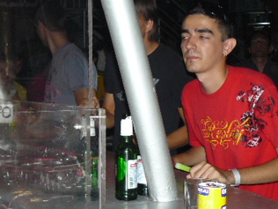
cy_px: 120
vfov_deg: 20.2
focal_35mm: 73
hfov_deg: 25.6
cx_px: 11
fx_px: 586
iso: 125
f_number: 2.8
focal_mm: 6
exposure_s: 1/25
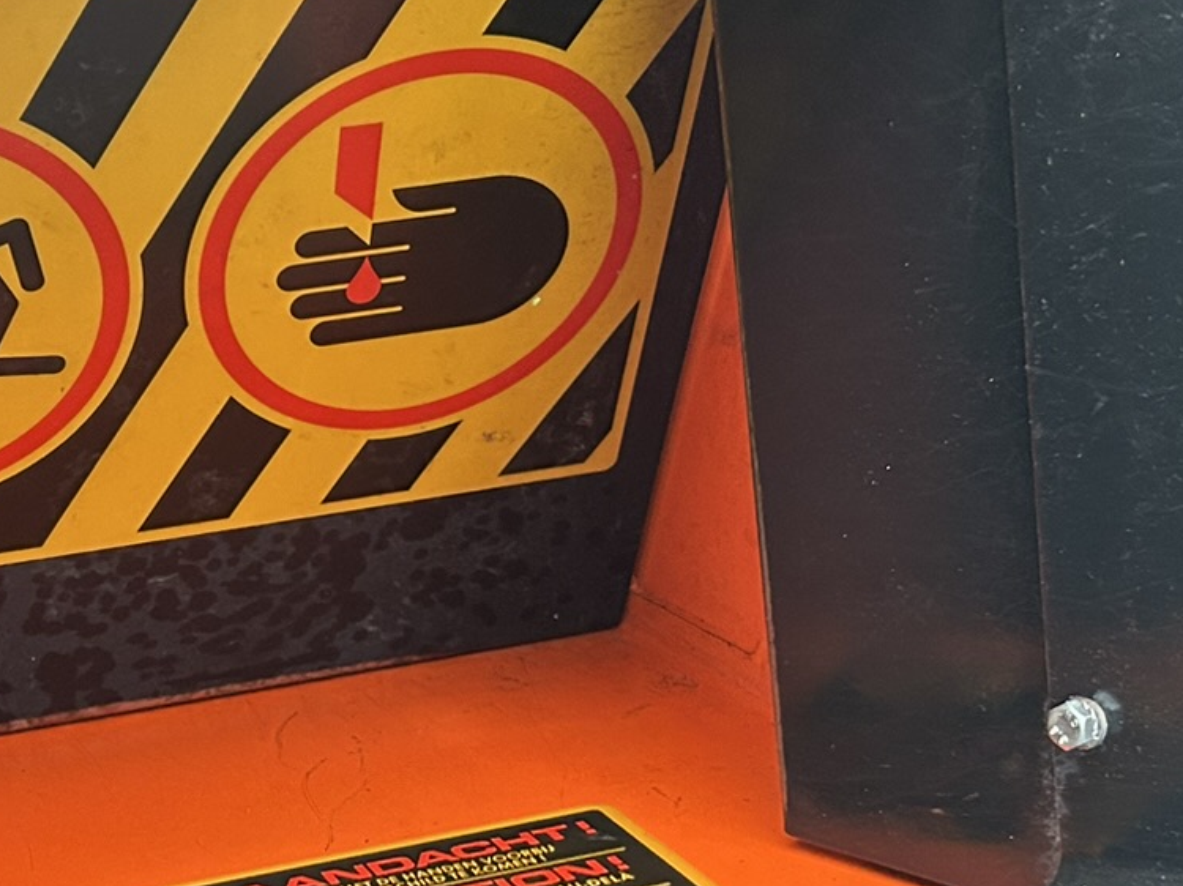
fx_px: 2426
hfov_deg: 27.1
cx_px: 306
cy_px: 768
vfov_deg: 20.4
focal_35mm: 71
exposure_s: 1/60
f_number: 1.5
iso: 500
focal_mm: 5.7
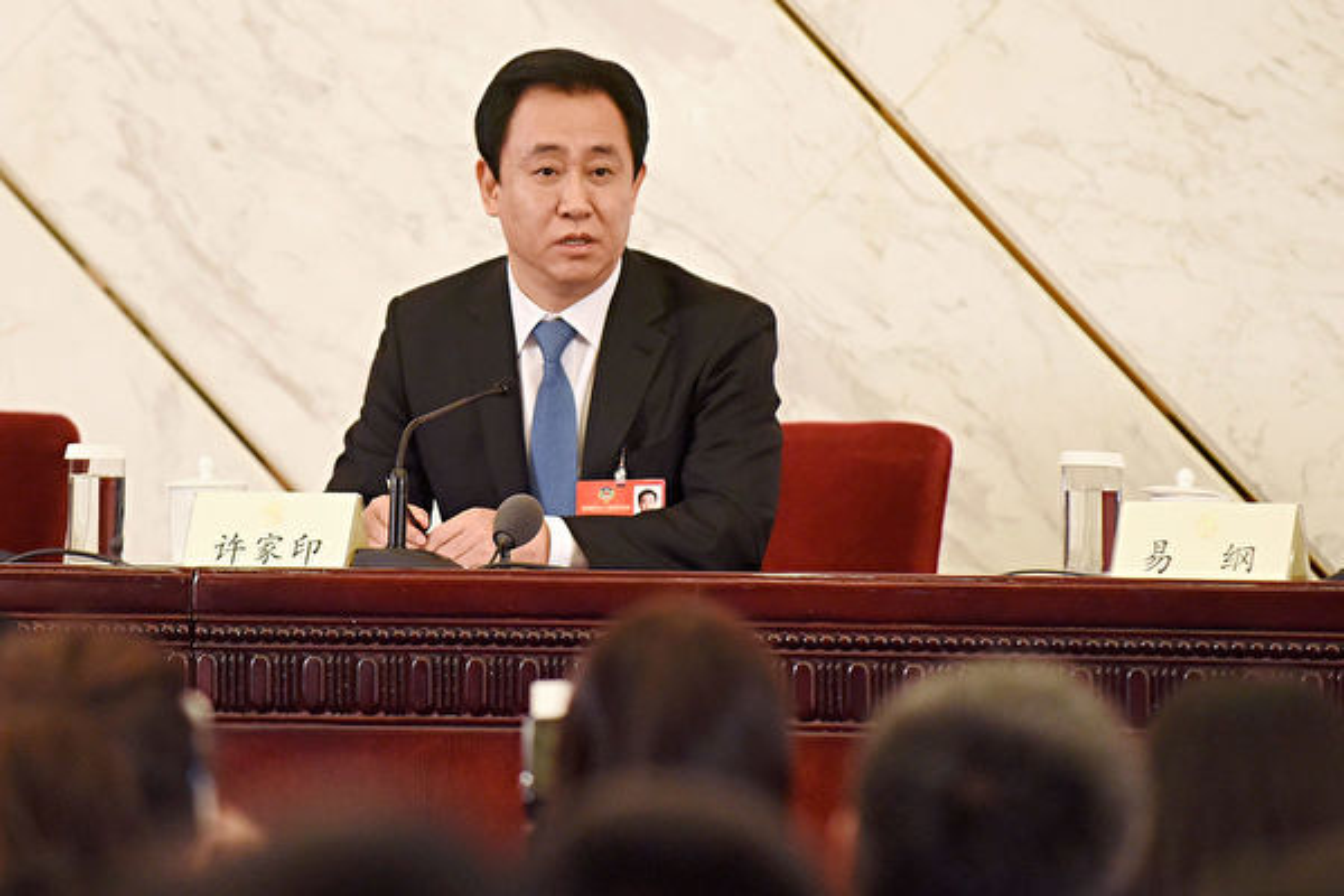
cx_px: 672
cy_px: 448
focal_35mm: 150
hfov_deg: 13.7
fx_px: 5600
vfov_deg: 9.1
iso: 3200
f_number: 3.5
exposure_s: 1/400
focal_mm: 150
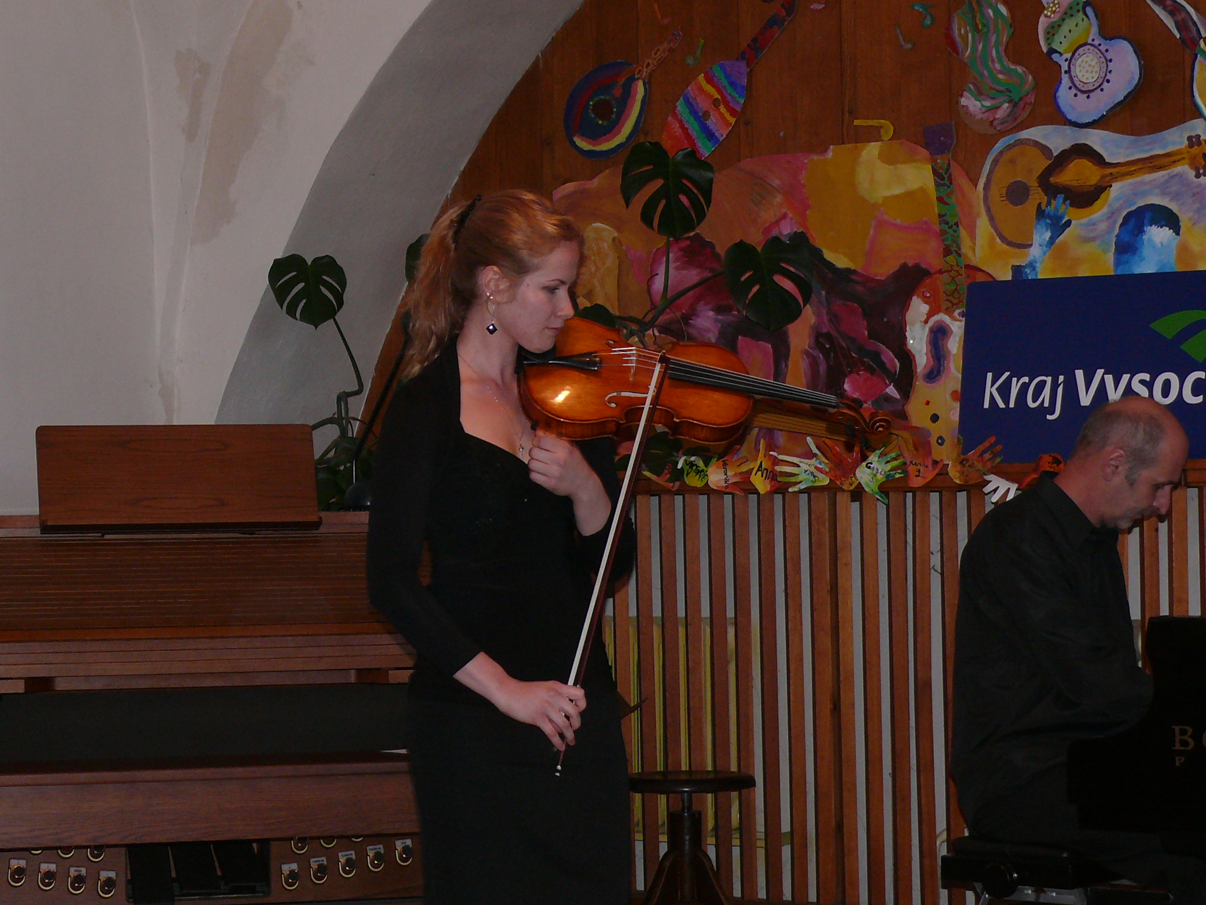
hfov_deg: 21.1
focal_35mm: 93
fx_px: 3240
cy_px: 452
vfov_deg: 15.9
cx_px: 603
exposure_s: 1/30
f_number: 3.2
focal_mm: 12.7
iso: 160
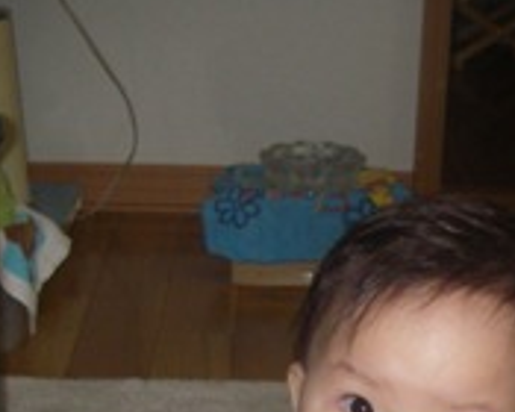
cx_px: 403
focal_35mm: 95
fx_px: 1448
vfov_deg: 15.7
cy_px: 471
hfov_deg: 20.0
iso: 160
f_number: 3.3
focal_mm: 6.3
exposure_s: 1/40
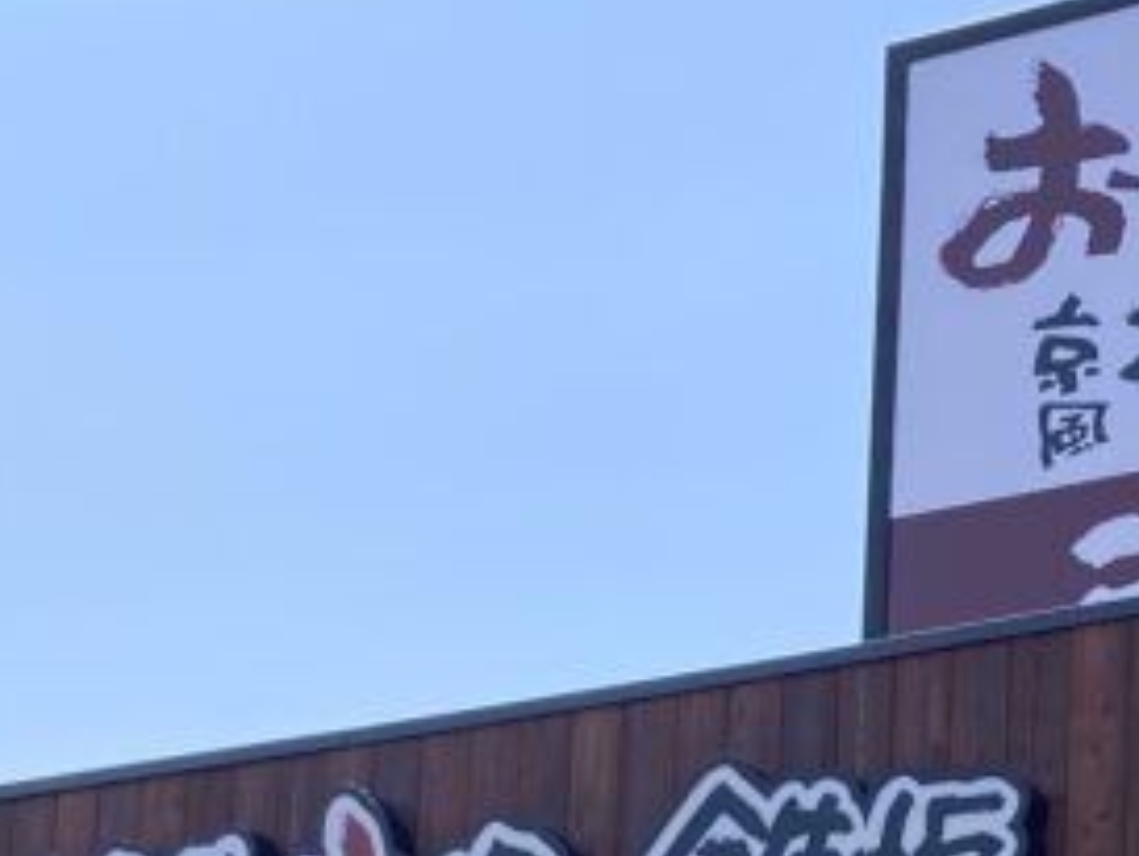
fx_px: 3456
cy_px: 1261
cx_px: 851
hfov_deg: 18.6
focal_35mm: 105
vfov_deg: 13.4
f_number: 1.8
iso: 20
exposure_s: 1/1869
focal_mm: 3.99
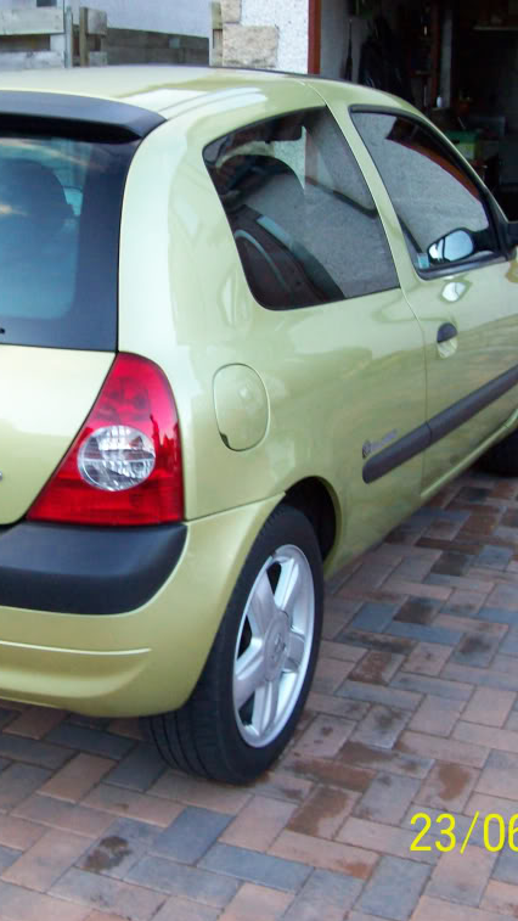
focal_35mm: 53
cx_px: 119
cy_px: 457
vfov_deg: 39.2
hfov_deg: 22.4
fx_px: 1294
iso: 200
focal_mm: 6
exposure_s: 1/74
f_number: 2.7
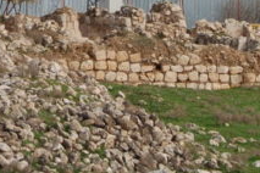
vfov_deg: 4.6
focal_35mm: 297
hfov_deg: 6.9
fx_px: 2143
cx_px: -111
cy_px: -81
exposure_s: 1/250
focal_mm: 55
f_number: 10
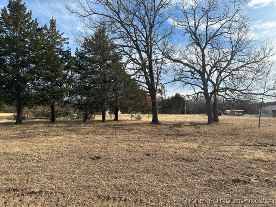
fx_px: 191
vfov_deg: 56.8
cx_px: 138
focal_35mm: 24
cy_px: 104
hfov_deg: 71.6
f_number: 1.78
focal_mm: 6.86
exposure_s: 1/3717
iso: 80
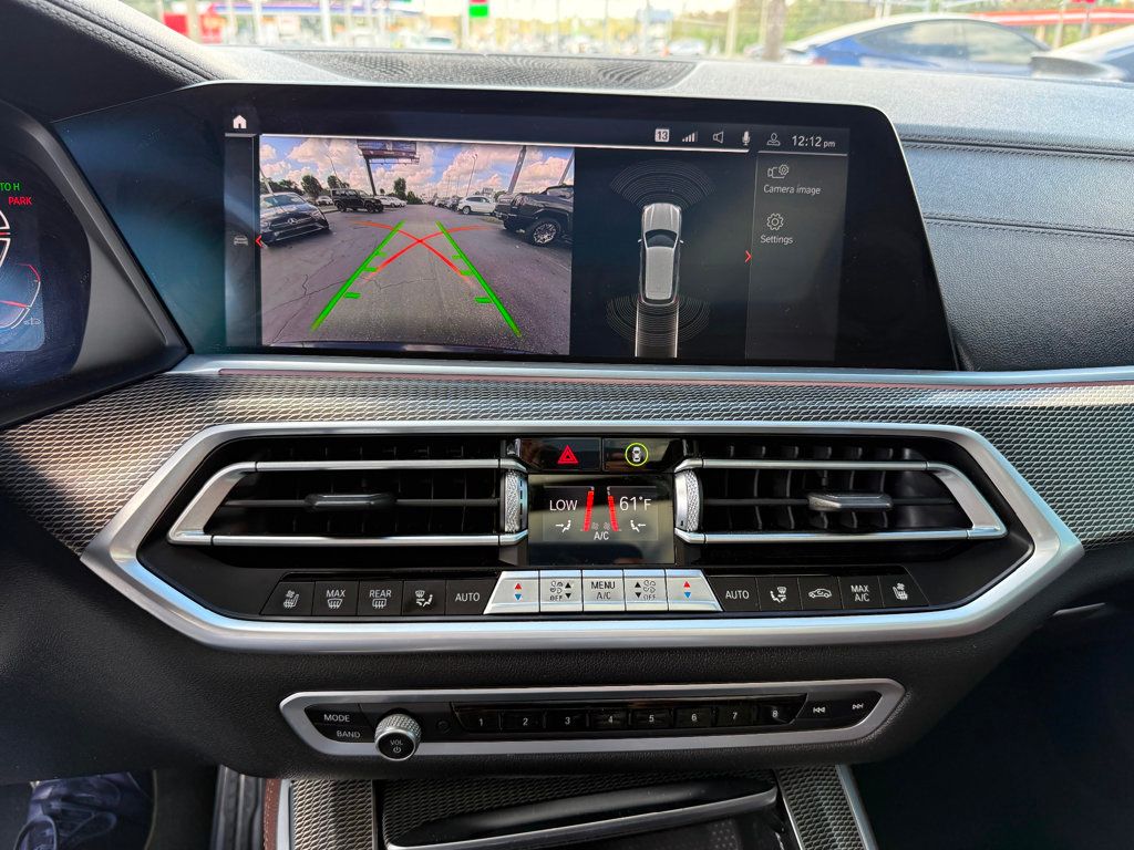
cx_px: 567
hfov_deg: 71.6
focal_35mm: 24
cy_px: 425
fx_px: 786
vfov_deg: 56.8
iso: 125
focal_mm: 6.76
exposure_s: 1/304
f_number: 1.78
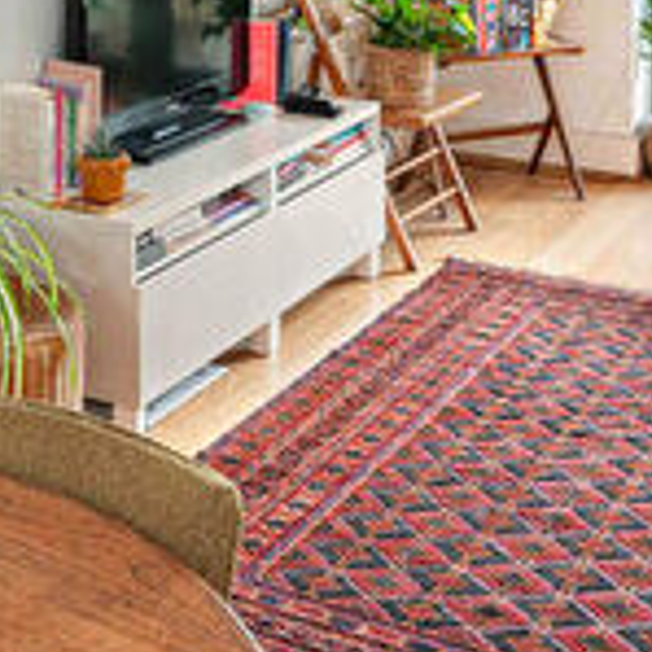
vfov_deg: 24.3
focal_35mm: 68
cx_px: 333
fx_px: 1449
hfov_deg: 25.4
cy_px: 15
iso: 250
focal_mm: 17
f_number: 8
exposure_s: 1/3
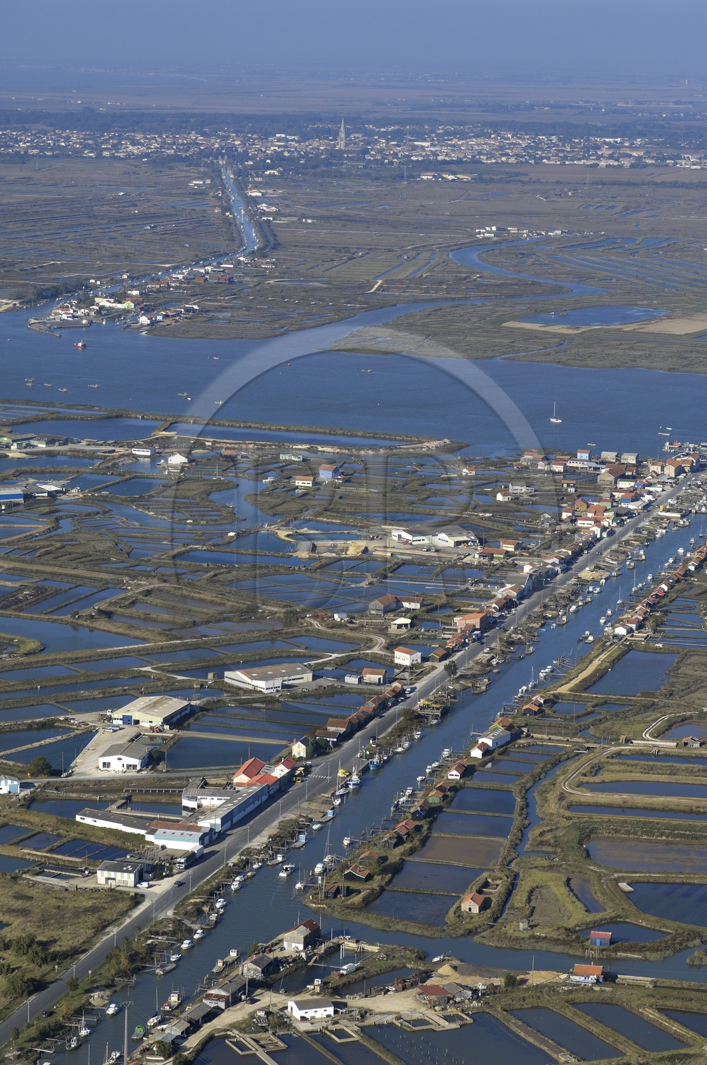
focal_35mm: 105
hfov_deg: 13.0
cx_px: 354
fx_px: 3102
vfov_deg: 19.5
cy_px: 532
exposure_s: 1/750
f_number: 5
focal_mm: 70
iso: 100
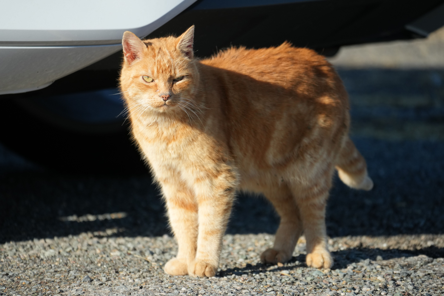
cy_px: 148
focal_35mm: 300
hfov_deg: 6.9
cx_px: 222
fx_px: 3700
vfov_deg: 4.6
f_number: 7.1
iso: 640
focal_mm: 300
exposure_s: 1/1250
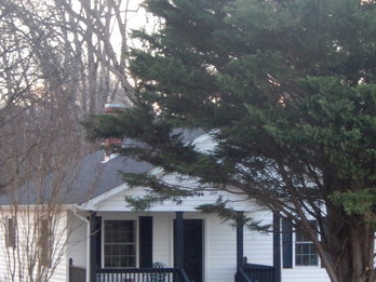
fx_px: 1673
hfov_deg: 12.8
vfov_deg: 9.6
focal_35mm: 154
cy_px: 191
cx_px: 208
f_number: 5.1
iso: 250
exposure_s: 1/30
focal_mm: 15.2
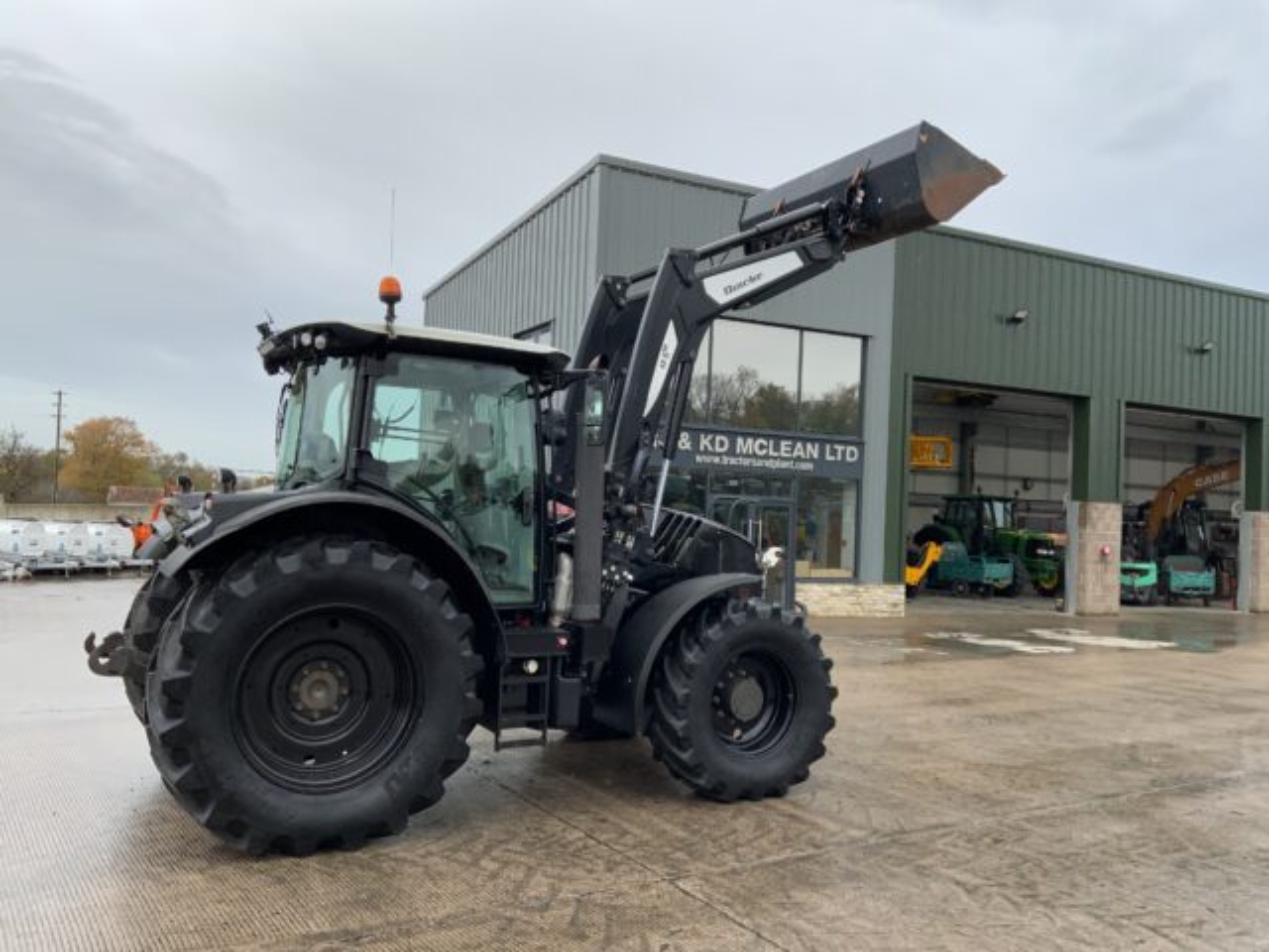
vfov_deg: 48.2
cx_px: 634
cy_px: 476
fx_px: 1063
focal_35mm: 29
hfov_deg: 61.7
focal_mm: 3
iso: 16
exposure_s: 1/529
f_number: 1.8
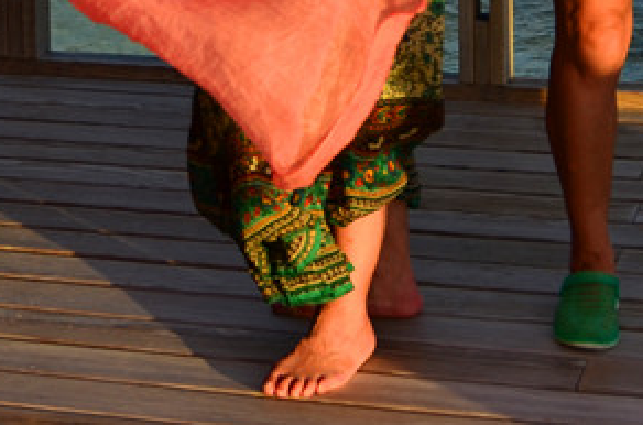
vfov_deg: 9.7
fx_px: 2333
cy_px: -410
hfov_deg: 15.6
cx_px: 173
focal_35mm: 131
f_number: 4.5
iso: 100
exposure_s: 1/640
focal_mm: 22
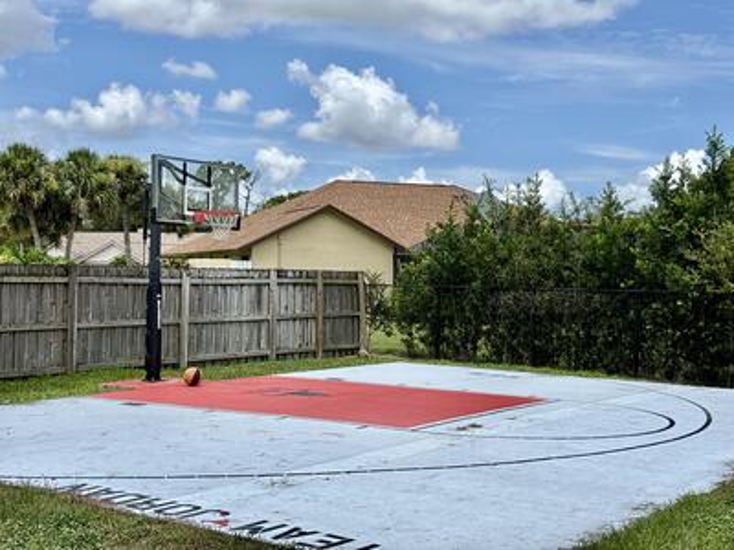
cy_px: 275
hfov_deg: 36.8
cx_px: 367
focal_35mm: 52
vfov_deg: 28.0
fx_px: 1103
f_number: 1.6
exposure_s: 1/4630
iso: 40
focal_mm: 5.96
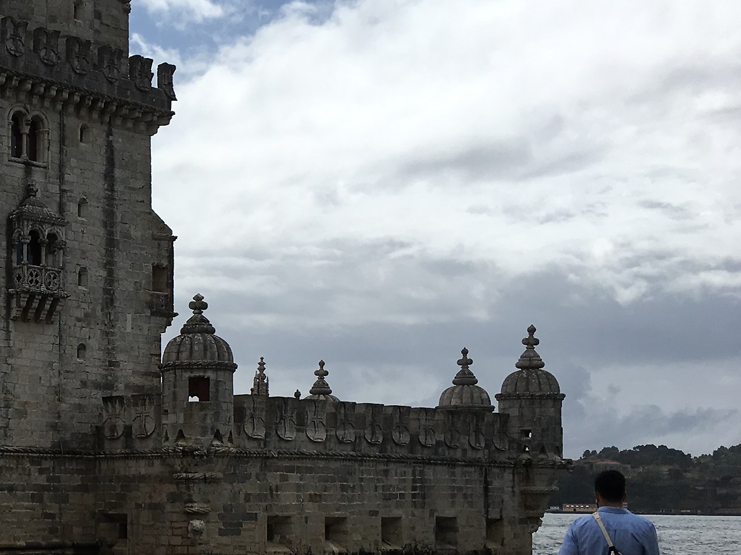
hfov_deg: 27.6
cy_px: 455
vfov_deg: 22.2
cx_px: -51
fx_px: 1391
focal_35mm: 65
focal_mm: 4.15
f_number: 2.2
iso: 25
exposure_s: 1/3846
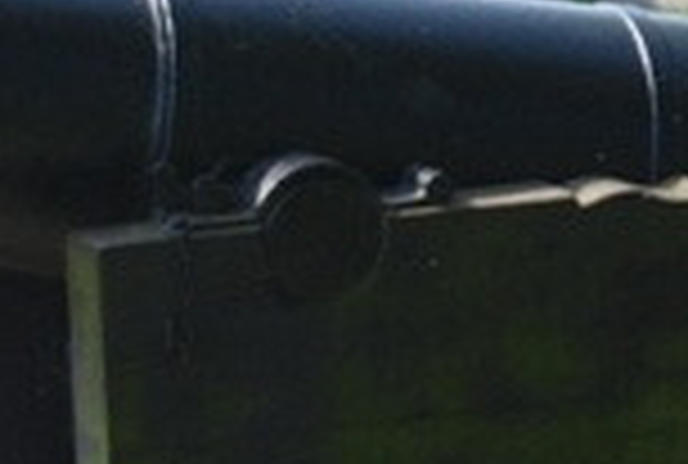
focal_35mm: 548
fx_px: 10504
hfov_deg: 3.7
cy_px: -144
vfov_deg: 2.5
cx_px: 126
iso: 200
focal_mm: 70
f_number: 5
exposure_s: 1/320
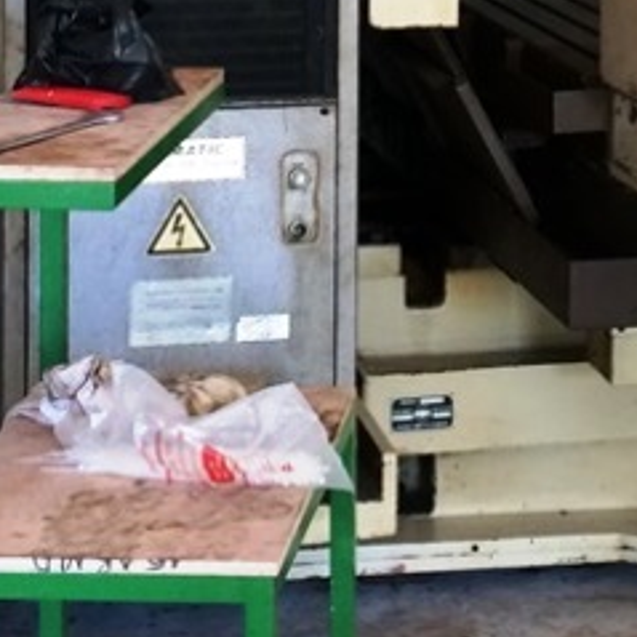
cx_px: 509
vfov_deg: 15.1
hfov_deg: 15.7
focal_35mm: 110
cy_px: -205
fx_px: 2290
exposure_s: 1/33
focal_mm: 4.15
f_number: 2.2
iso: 125
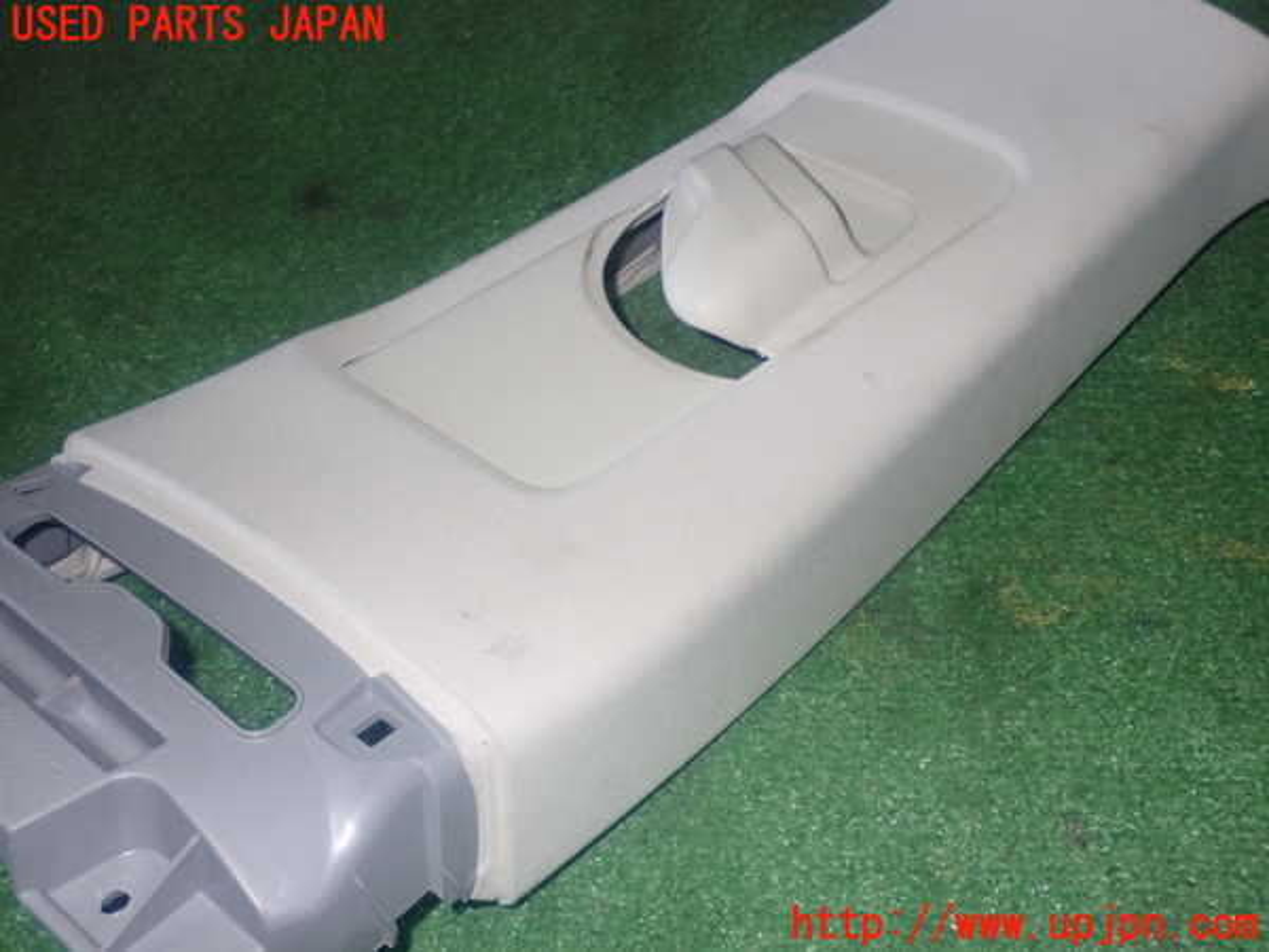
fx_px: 1503
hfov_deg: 45.8
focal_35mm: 41
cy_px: 476
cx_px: 634
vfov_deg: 35.1
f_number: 8
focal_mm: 7.31
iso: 500
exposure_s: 1/40
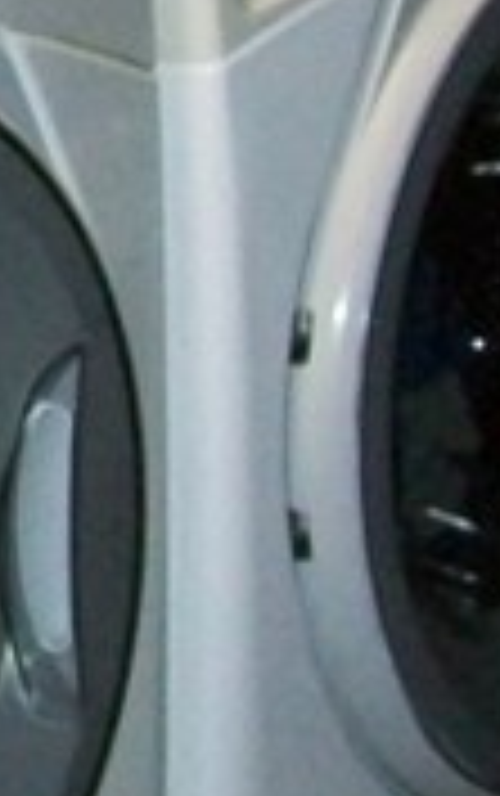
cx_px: -766
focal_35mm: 221
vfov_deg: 9.3
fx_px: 4807
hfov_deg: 5.7
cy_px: -364
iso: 160
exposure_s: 1/60
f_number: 2.7
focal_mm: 6
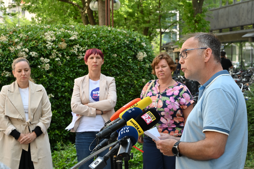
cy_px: 84
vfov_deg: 13.7
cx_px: 127
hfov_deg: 20.4
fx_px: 705
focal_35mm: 100
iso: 800
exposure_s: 1/125
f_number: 14
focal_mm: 100
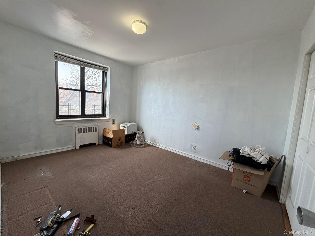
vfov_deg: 85.7
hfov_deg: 102.1
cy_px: 118
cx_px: 158
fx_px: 127
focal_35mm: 14
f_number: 2.2
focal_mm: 2.22
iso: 125
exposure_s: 1/120
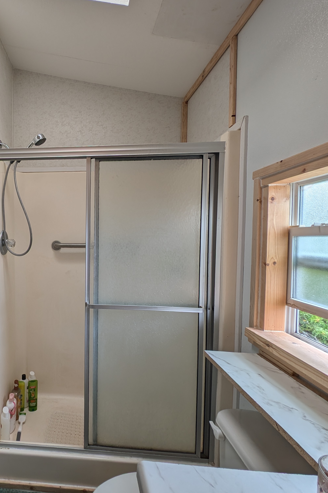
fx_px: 232
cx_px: 68
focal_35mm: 17
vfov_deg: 93.3
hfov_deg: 64.6
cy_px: 244
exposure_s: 1/120
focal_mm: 2.23
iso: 38
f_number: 1.95
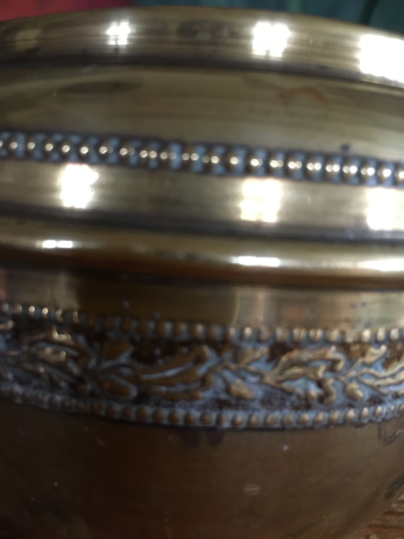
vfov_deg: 61.7
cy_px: 270
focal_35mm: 29
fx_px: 451
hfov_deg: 48.2
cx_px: 202
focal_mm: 4.15
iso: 200
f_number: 2.2
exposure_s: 1/20
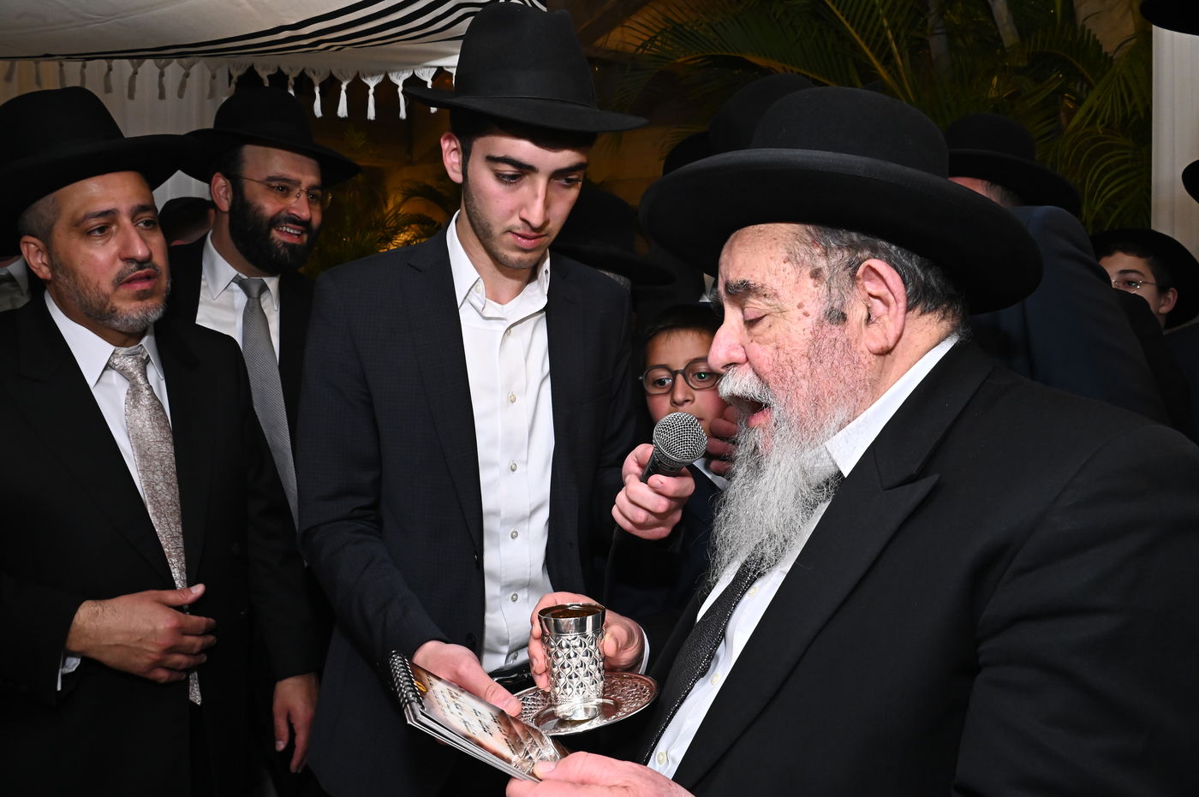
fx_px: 799
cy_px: 398
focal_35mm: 24
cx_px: 600
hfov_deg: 73.8
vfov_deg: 53.1
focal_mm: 24
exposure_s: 1/200
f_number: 14
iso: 3200
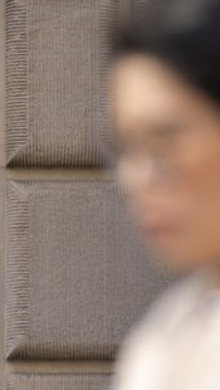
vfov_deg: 5.6
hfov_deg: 3.1
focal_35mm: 387
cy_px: 376
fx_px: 4003
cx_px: -26
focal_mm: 112
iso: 250
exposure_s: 1/640
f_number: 2.8
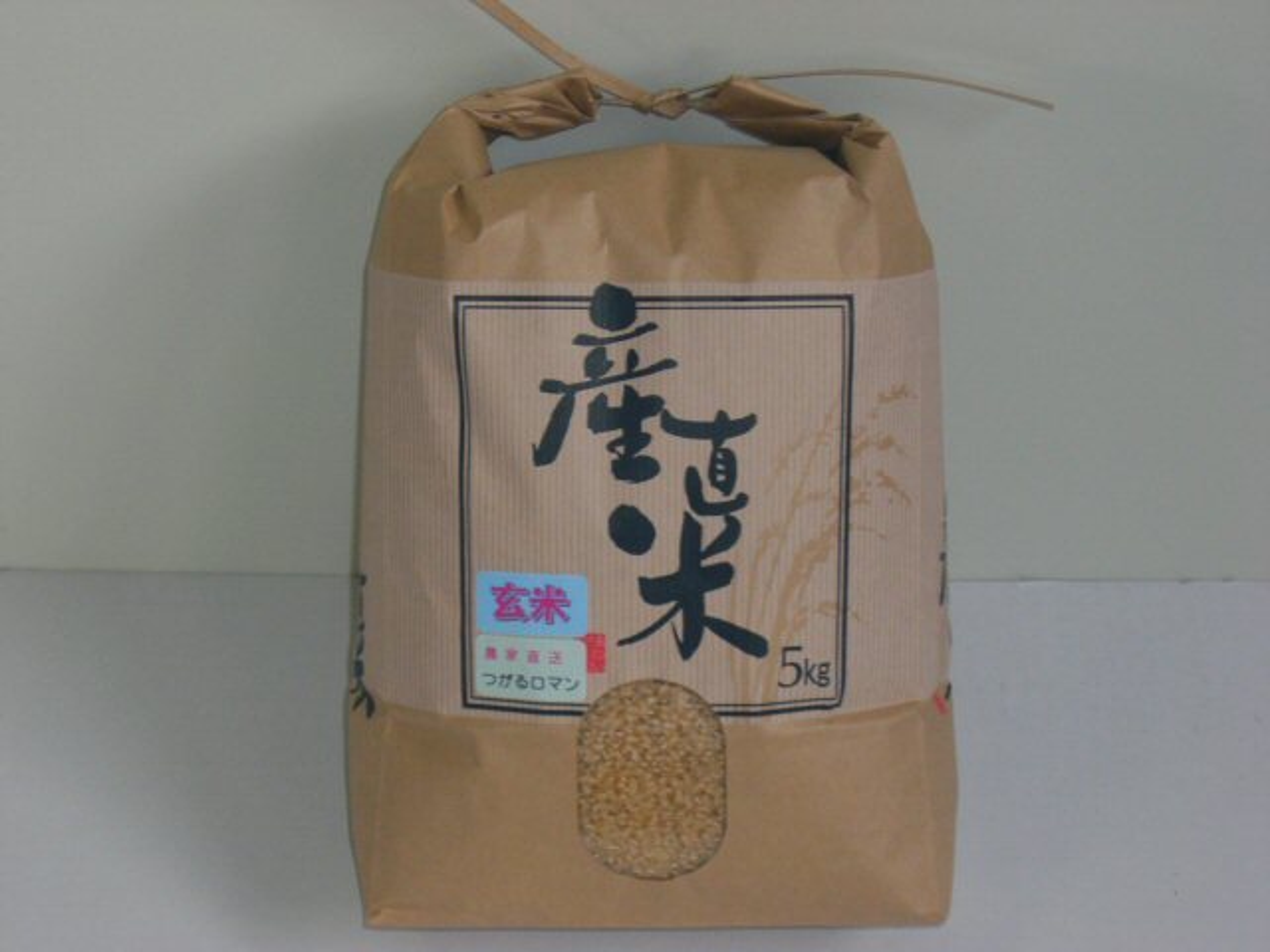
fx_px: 3449
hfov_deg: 20.9
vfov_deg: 15.7
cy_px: 476
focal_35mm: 94
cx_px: 635
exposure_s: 1/60
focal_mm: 15.3
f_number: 4.6
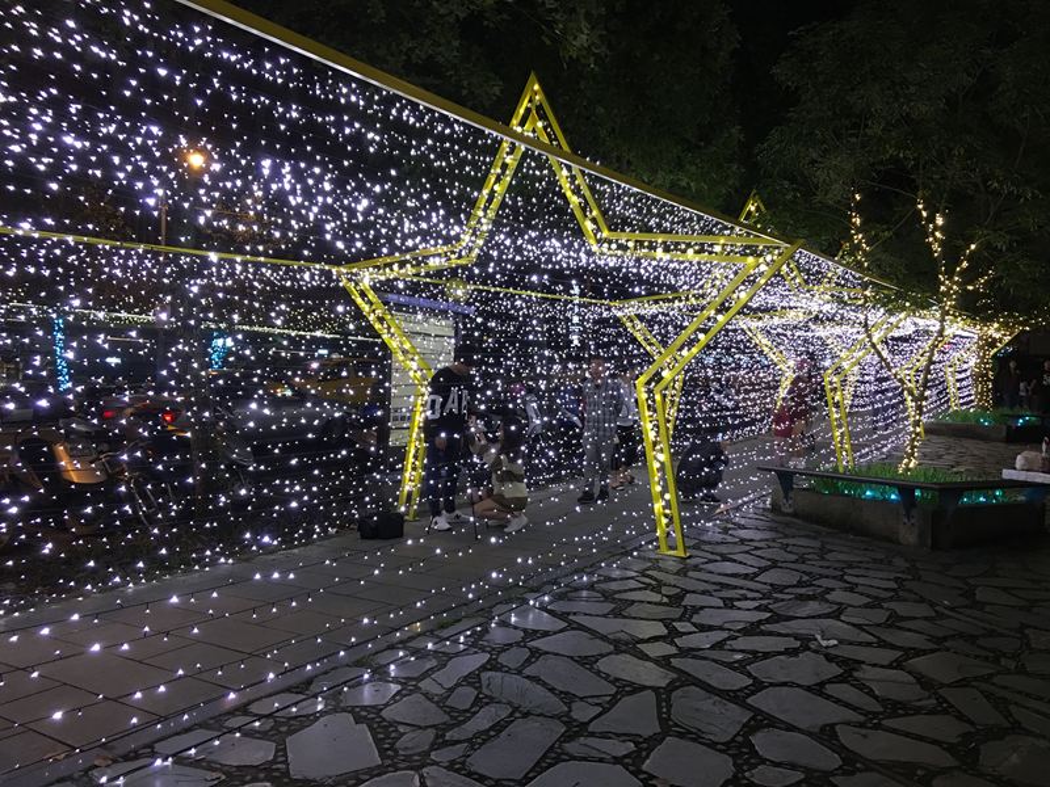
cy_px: 394
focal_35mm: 29
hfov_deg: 61.7
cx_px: 525
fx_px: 880
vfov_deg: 48.2
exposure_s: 1/15
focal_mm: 4.15
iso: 64
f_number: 2.2
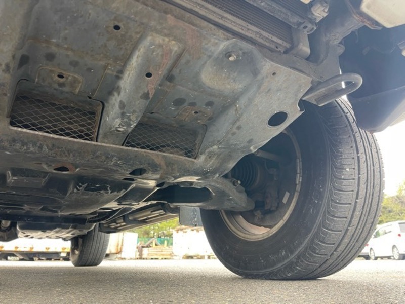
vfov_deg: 54.9
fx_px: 292
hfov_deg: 69.4
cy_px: 152
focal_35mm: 25
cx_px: 202
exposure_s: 1/68
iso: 125
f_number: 1.6
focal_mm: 5.1
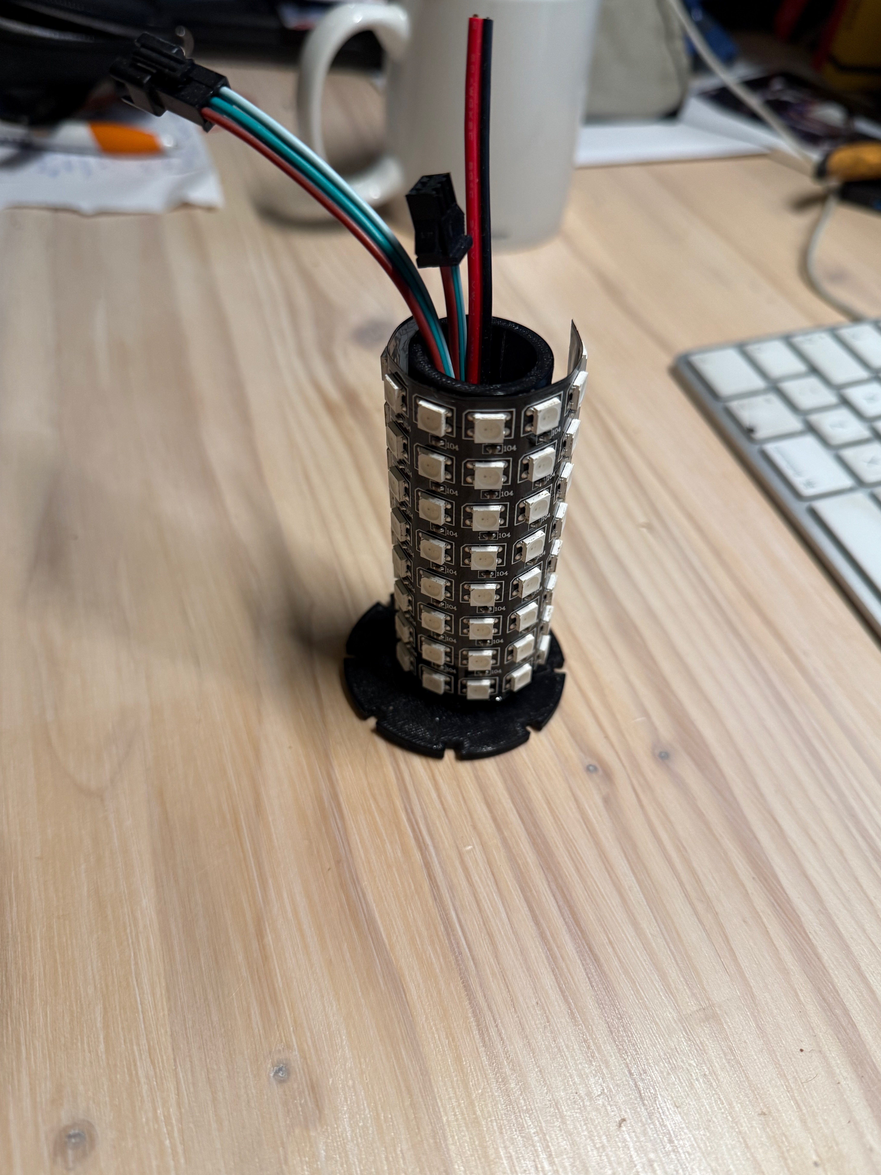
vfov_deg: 69.4
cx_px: 456
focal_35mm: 25
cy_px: 587
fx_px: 848
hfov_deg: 54.9
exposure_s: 1/50
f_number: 1.78
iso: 160
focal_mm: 6.76
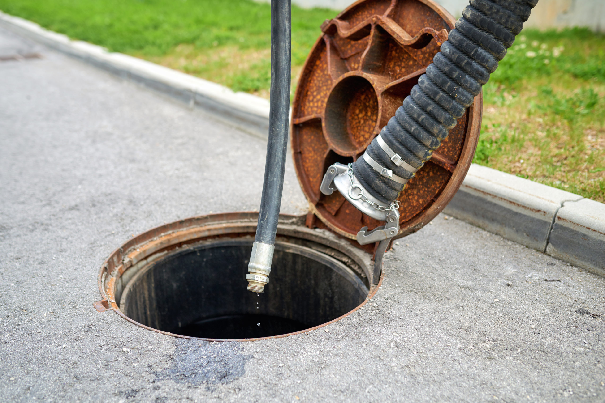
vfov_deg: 37.9
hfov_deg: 54.4
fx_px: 588
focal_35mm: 35
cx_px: 302
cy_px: 202
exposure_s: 1/1600
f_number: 2.8
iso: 320
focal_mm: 35
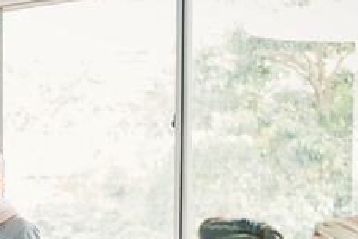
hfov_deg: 14.0
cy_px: 303
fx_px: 1403
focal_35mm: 141
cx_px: -93
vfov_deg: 9.6
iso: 800
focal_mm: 44
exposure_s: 1/160
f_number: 2.8
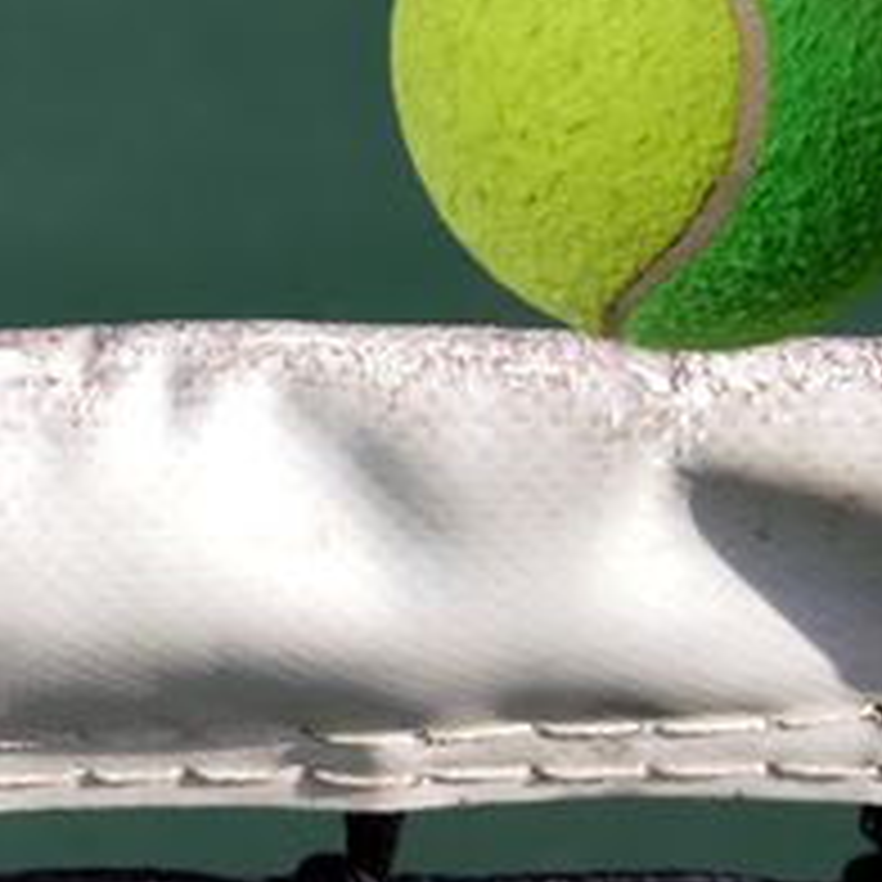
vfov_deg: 11.2
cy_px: 504
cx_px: -99
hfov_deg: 11.0
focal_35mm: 156
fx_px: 4497
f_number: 8
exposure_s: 1/250
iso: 100
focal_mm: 40
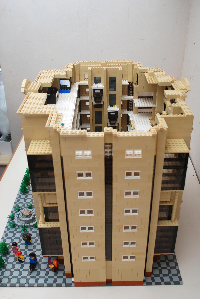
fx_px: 299
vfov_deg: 53.1
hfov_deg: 37.0
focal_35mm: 36
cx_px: 100
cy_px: 150
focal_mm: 24
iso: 200
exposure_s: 1/60
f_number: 5.6
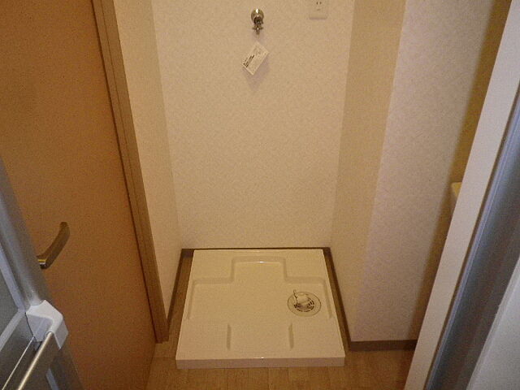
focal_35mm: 28
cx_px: 260
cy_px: 195
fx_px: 421
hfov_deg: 63.4
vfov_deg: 49.7
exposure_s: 1/100
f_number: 3.5
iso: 800
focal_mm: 5.05
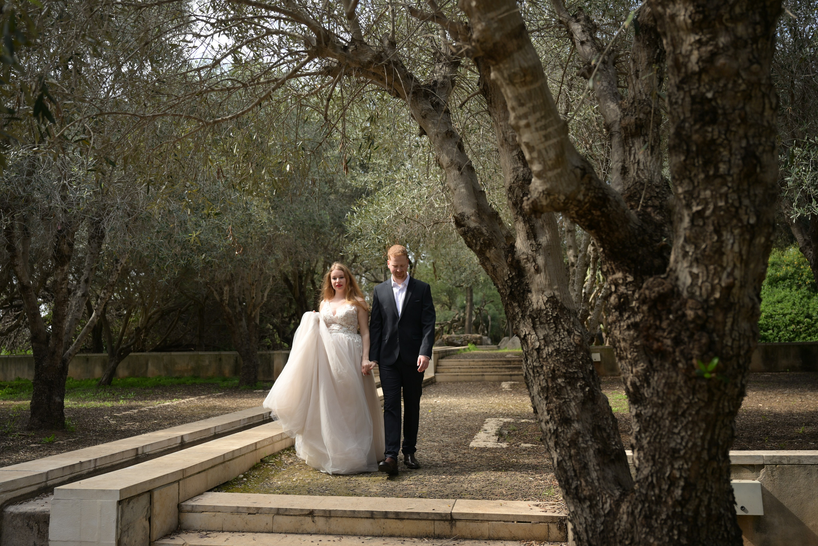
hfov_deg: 61.1
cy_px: 273
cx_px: 409
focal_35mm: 30
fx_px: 693
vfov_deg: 43.0
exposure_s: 1/500
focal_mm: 30.5
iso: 125
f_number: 3.5
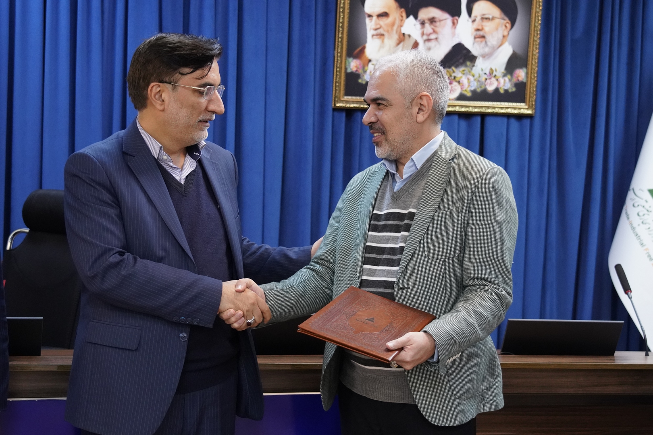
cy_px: 218
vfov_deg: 20.6
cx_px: 326
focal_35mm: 66
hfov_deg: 30.5
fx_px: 1197
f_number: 4
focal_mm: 44
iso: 3200
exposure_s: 1/160
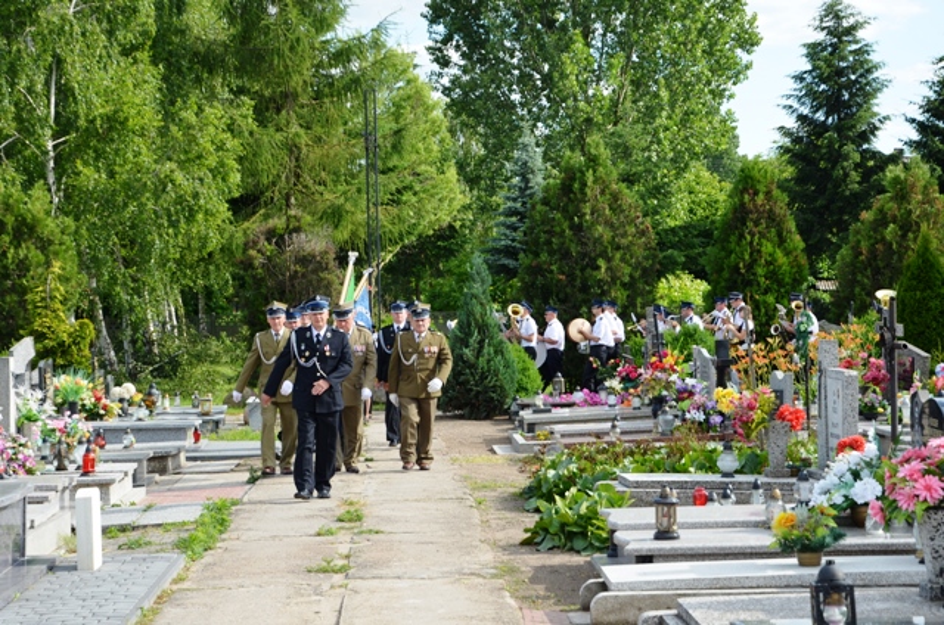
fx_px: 2041
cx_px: 472
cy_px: 312
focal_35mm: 78
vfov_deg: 17.4
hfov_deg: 26.0
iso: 200
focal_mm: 52
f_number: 8
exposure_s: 1/250
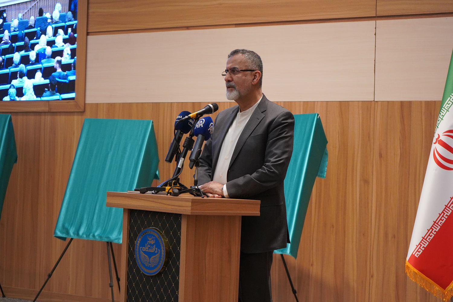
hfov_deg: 28.8
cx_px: 226
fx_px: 881
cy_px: 151
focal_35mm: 70
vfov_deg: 19.5
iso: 5000
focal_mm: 70
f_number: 5.6
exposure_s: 1/160
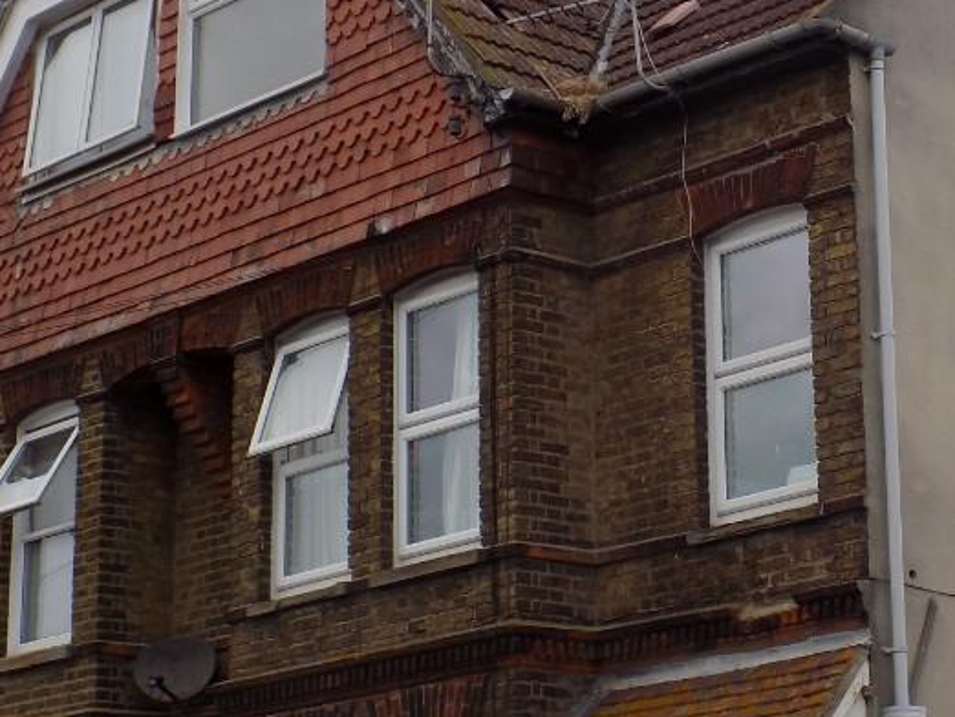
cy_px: 207
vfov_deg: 14.5
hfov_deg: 19.0
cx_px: 805
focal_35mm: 102
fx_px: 2815
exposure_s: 1/500
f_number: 3.9
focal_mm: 9.3
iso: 80
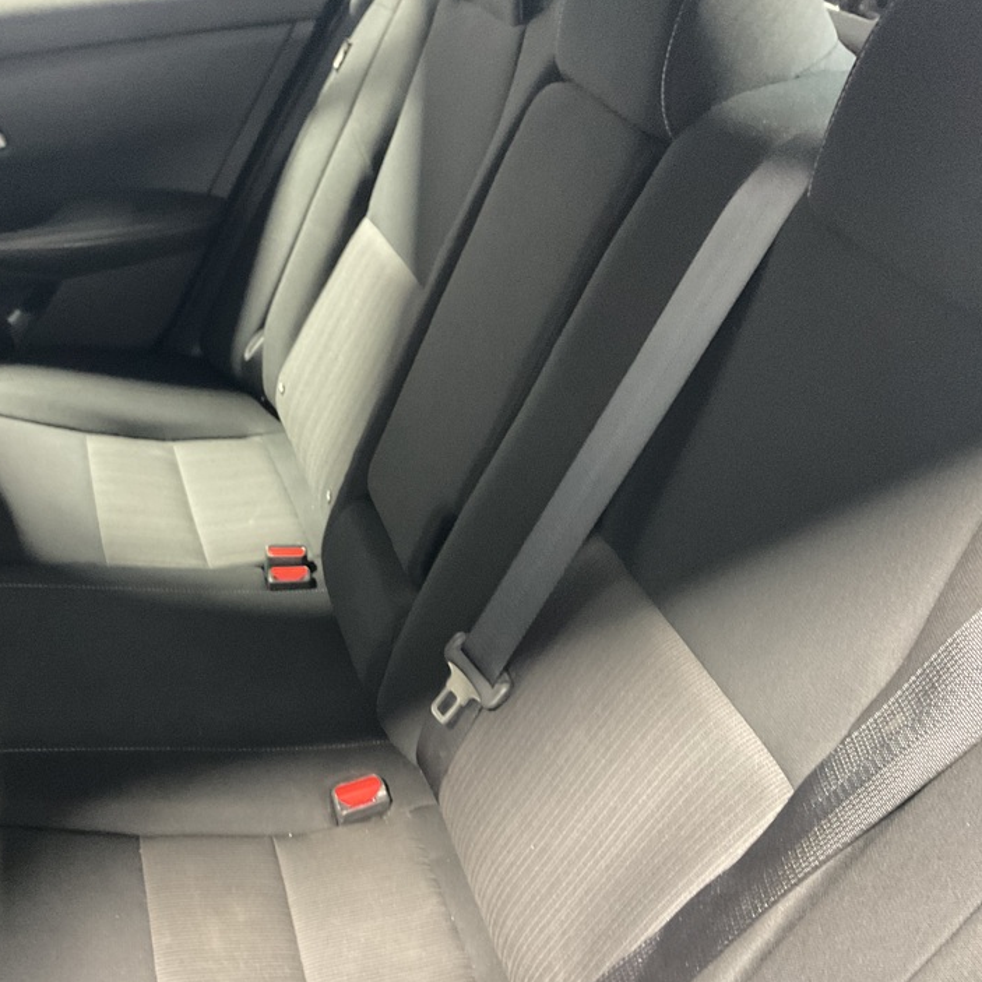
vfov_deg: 47.2
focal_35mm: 35
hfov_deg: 46.6
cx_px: 341
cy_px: 494
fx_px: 1123
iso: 400
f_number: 1.8
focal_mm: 3
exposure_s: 1/25
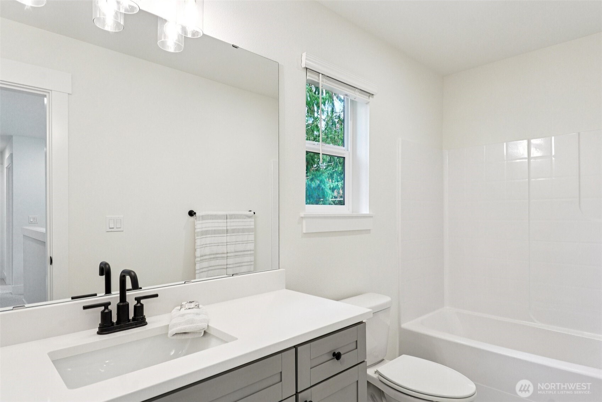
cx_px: 301
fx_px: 284
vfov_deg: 70.4
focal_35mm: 17
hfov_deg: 93.3
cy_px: 201
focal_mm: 17
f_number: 8
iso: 400
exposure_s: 1/45
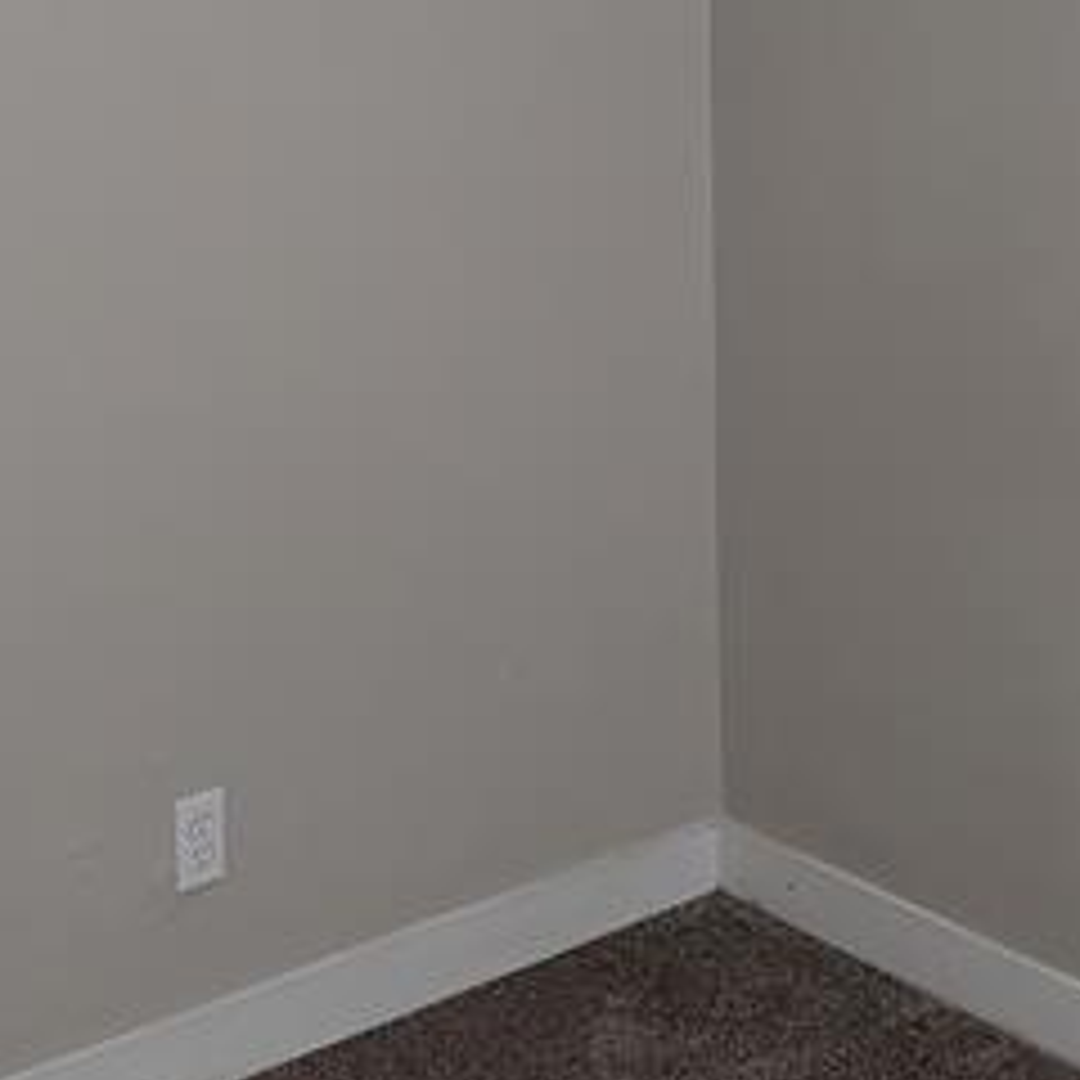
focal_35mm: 68
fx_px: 2400
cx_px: 684
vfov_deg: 23.0
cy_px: -256
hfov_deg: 25.3
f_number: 1.68
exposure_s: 1/89.3
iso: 1128
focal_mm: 6.9
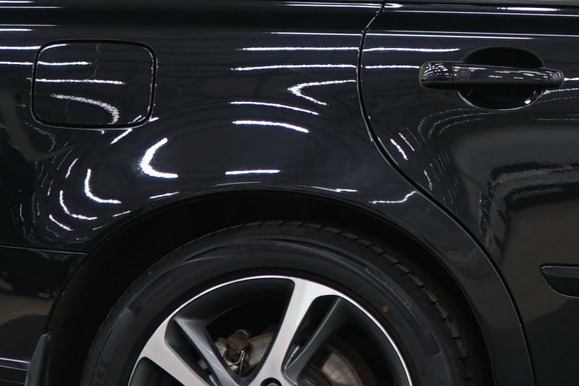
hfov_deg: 10.3
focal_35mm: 188
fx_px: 3022
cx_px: 1052
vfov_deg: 7.3
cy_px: 12
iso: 400
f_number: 4
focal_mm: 38
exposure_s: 1/8
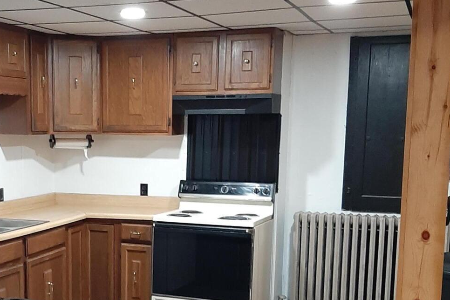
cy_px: 240
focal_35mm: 56
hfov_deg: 35.0
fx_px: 700
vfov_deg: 23.8
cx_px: 120
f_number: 1.7
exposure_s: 1/24
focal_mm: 3.93
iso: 200
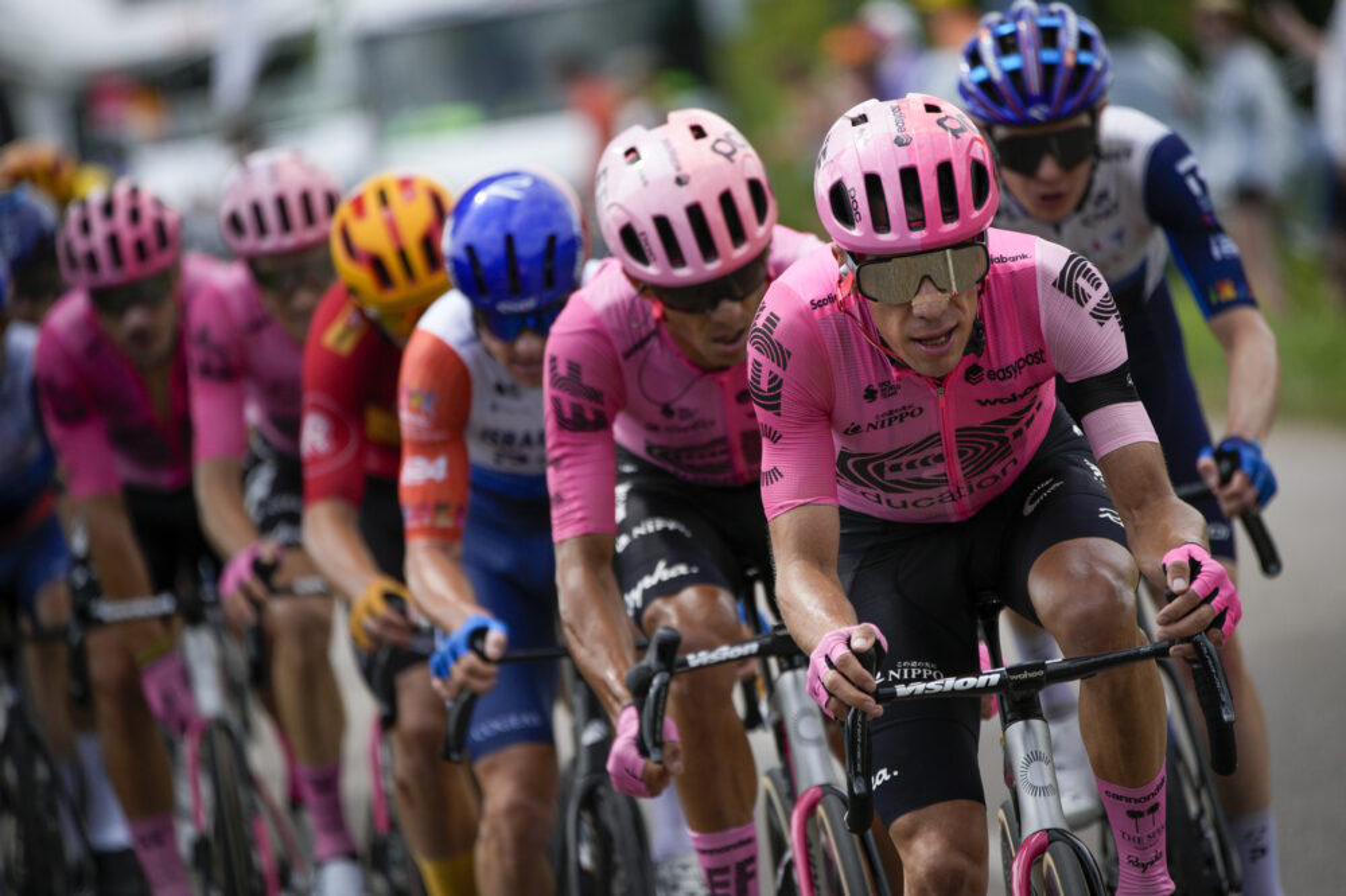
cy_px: 448
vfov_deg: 3.4
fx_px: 14950
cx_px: 673
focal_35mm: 400
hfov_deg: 5.2
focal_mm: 400
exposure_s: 1/2500
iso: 640
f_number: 5.6
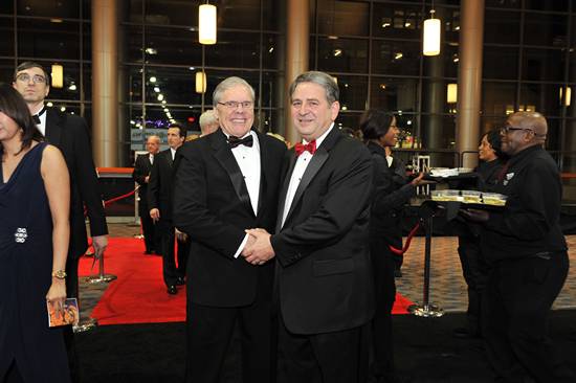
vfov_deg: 38.8
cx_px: 288
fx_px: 544
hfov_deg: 55.8
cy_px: 192
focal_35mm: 34
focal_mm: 34
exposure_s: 1/60
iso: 1250
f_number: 6.3
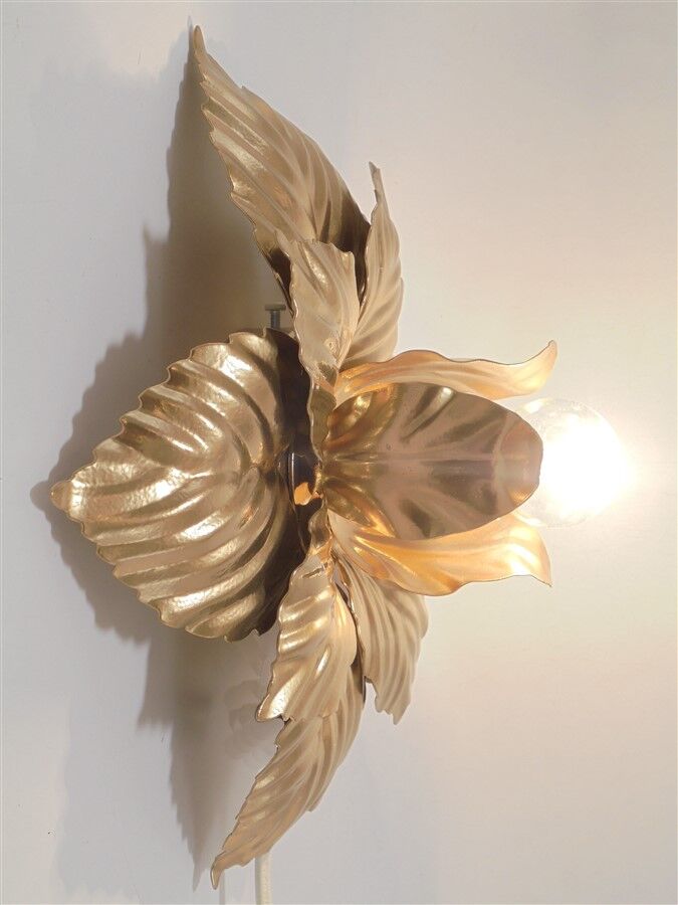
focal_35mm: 43
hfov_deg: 33.6
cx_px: 339
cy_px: 452
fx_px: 1123
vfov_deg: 43.9
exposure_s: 1/40
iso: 100
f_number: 4.5
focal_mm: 7.8
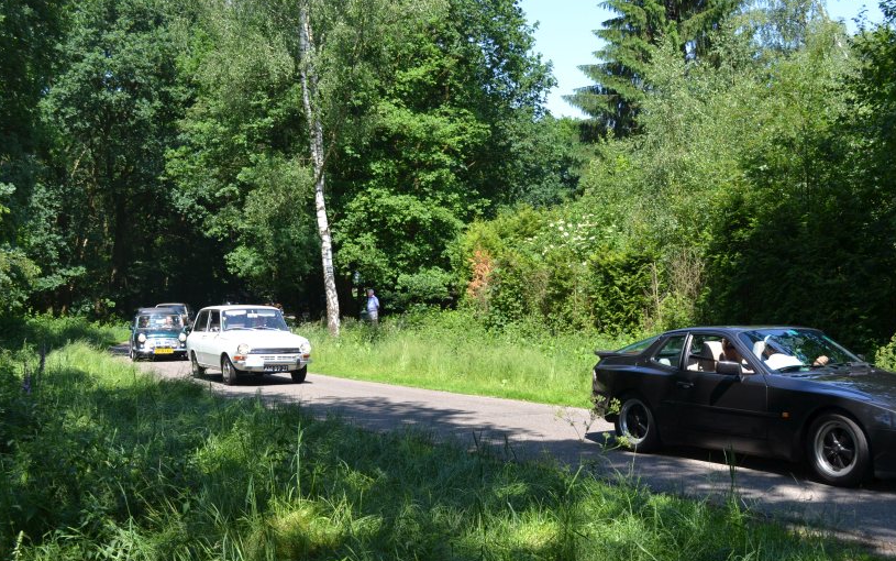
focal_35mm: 45
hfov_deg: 44.3
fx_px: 1099
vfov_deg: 28.6
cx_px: 454
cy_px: 316
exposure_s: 1/160
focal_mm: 24
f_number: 6.3
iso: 100
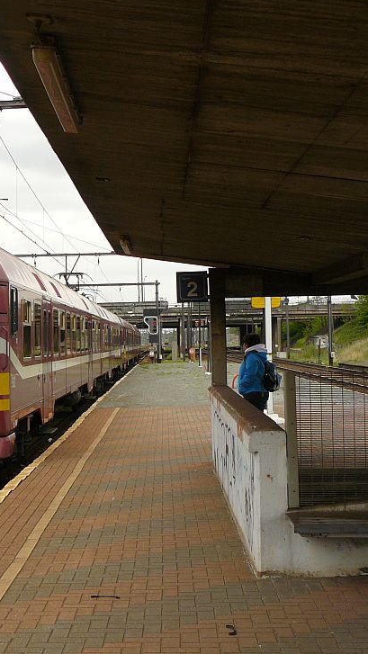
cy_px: 327
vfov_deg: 31.9
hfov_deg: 17.9
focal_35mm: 66
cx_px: 27
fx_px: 1145
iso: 100
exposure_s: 1/200
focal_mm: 7.1
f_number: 4
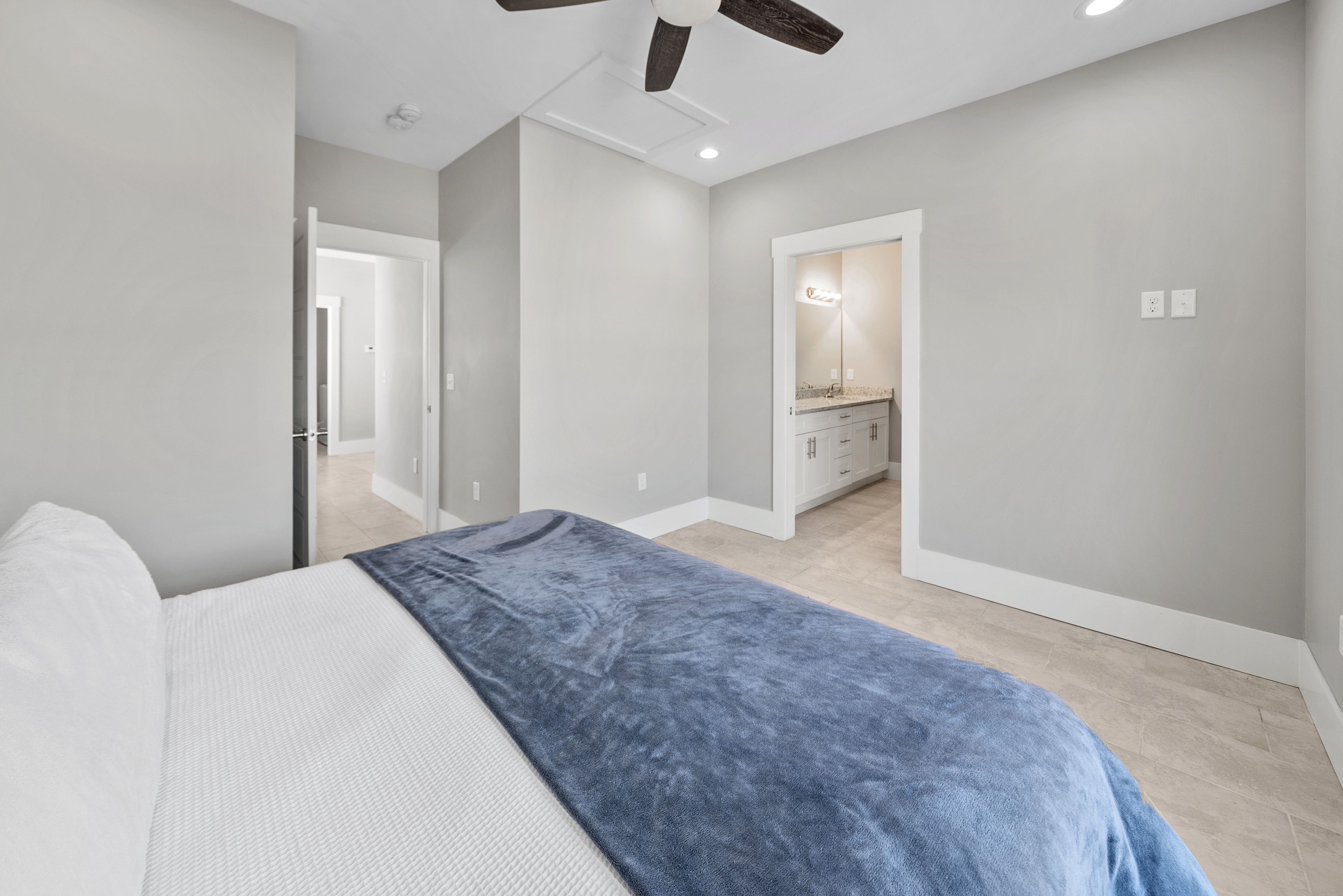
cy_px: 448
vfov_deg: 90.1
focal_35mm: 12
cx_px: 672
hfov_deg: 112.6
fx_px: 448
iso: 100
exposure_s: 1/4
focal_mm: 12
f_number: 7.1
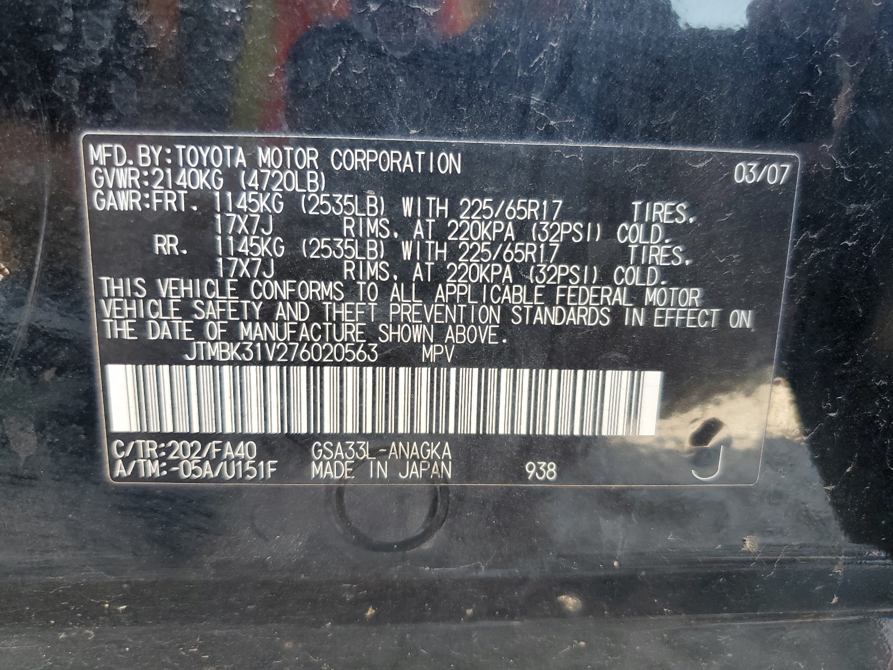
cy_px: 335
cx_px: 446
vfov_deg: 53.1
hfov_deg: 67.3
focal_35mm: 26
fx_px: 671
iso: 74
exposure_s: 1/120
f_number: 1.5
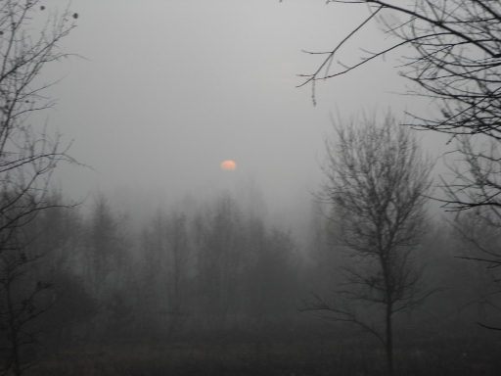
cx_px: 250
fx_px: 1635
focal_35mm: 113
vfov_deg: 13.1
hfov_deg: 17.4
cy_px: 188
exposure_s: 1/60
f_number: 6
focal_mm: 20.1
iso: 125
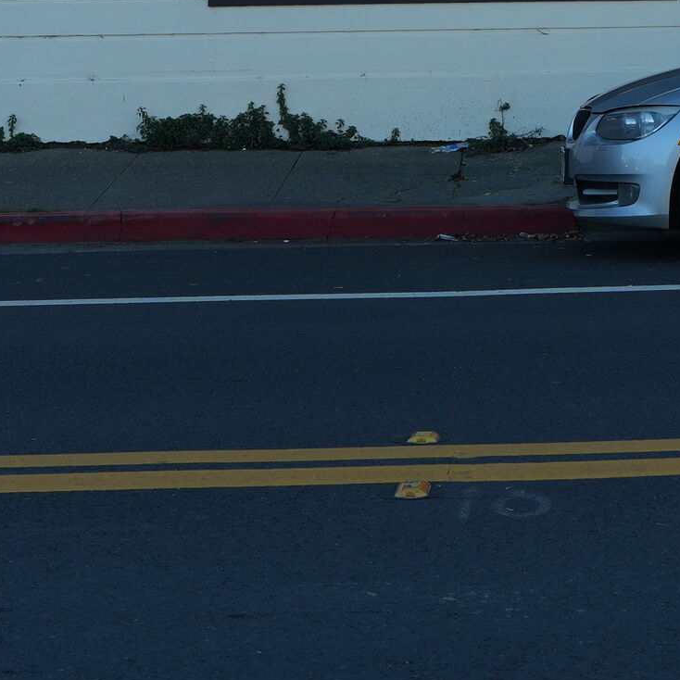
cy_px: -471
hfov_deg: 16.2
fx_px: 2334
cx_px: 721
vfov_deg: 14.8
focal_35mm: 105
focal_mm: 21
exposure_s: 1/50
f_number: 9
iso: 100
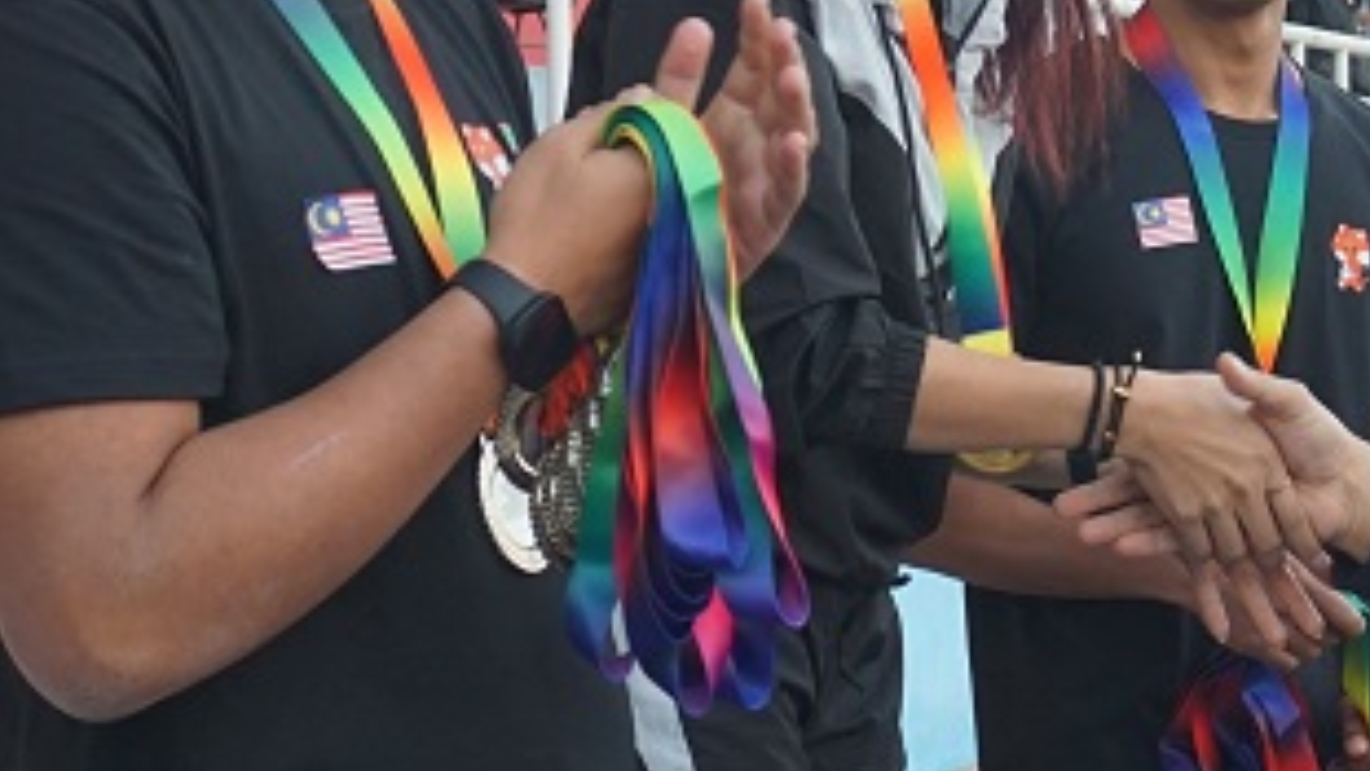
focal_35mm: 109
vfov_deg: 11.1
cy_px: 176
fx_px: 3950
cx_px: 1123
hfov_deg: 19.4
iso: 500
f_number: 4
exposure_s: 1/160
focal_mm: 21
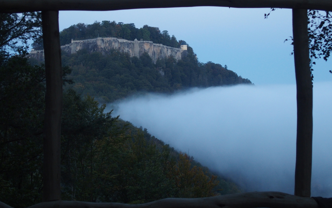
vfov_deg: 14.4
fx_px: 823
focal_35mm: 91
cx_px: 167
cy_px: 100
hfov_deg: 22.8
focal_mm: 17.8
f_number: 2.8
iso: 400
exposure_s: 1/80
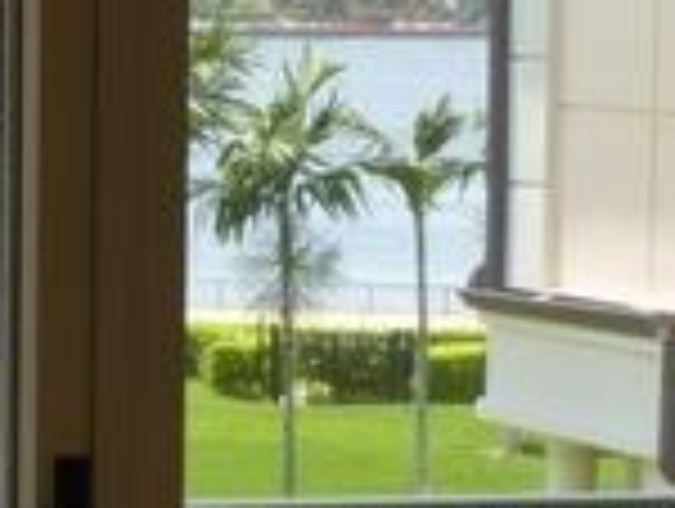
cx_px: -486
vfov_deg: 6.4
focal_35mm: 234
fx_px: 4570
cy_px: 396
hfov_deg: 8.2
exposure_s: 1/60
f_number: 3.9
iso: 80
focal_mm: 9.1
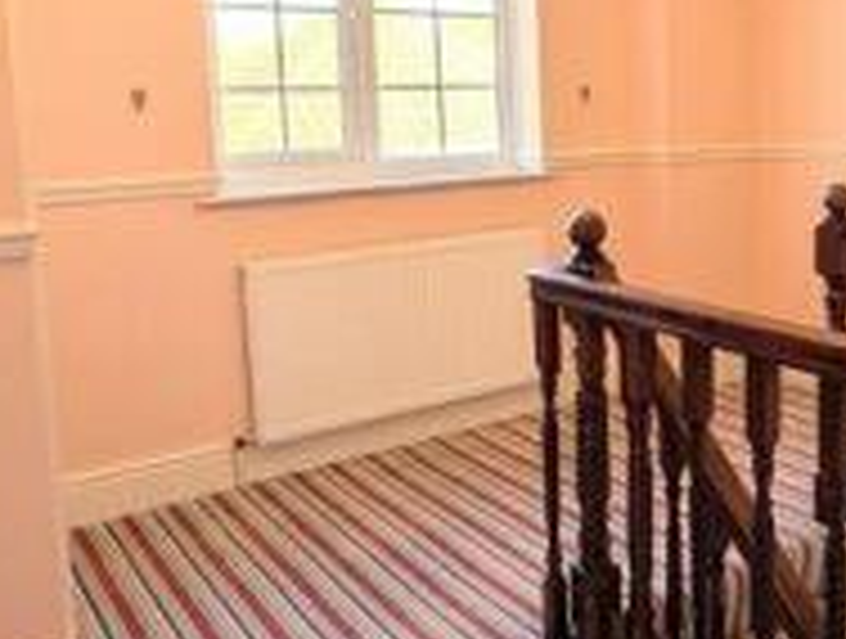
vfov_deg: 38.4
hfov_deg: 47.4
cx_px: 673
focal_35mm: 37
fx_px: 907
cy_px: 209
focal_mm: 2.02
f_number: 1.7
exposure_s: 1/286
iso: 60
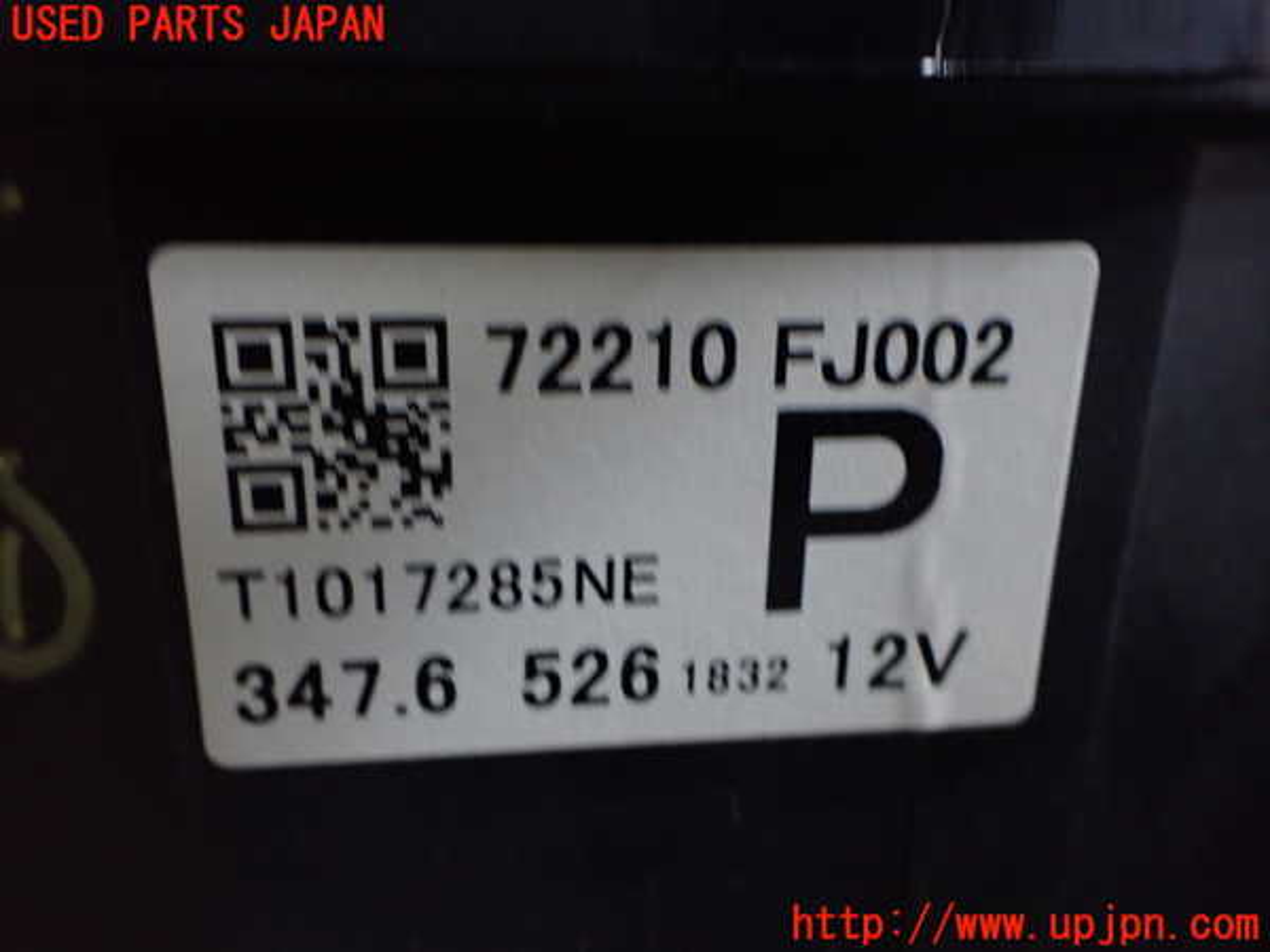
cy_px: 476
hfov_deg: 60.0
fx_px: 1101
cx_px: 635
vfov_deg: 46.8
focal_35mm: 30
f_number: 2.3
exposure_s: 1/30
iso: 1000
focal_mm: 5.4
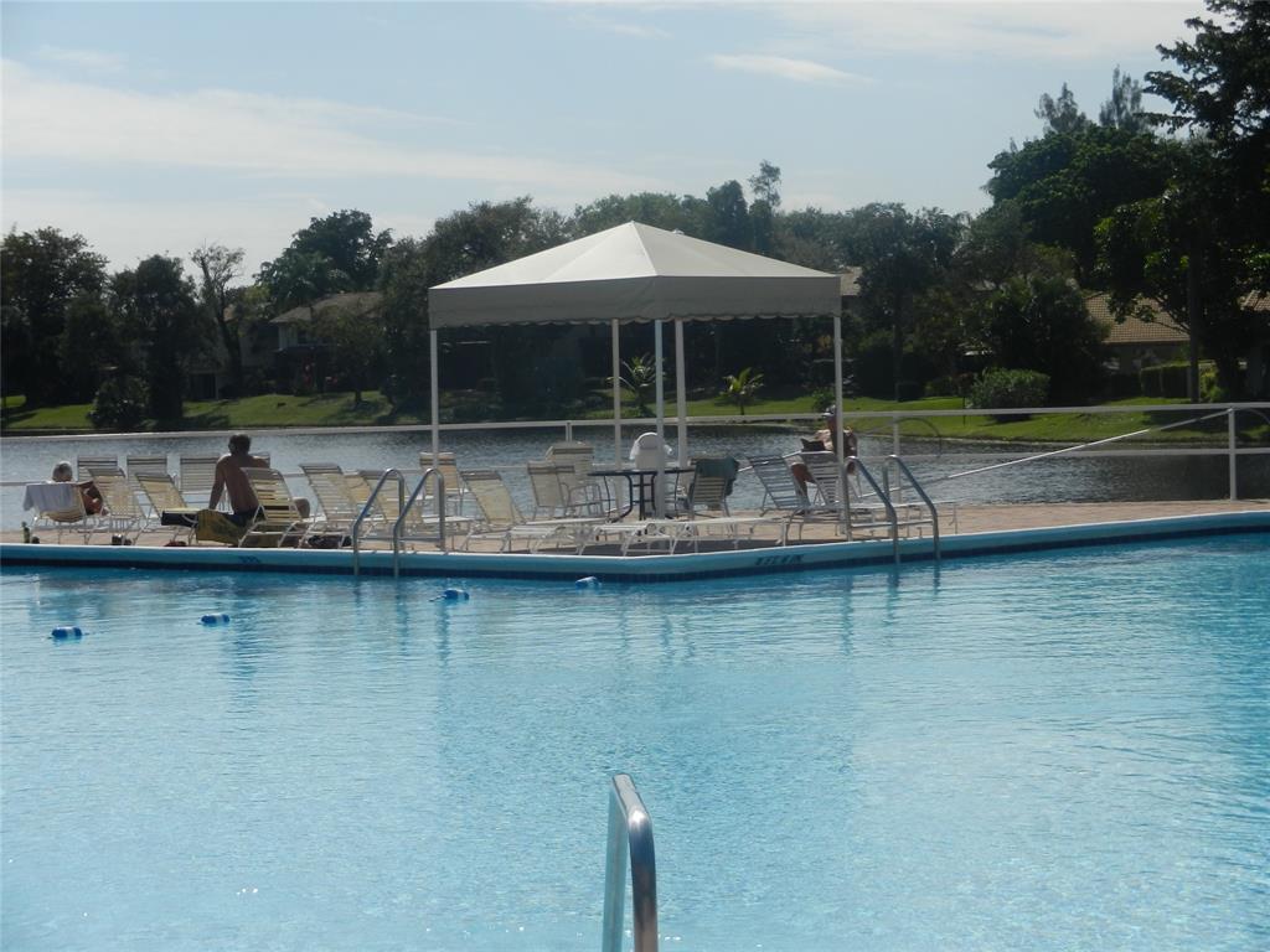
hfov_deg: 21.5
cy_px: 476
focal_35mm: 91
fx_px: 3339
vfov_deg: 16.2
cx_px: 635
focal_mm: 16.3
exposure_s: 1/500
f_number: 9.8
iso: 160
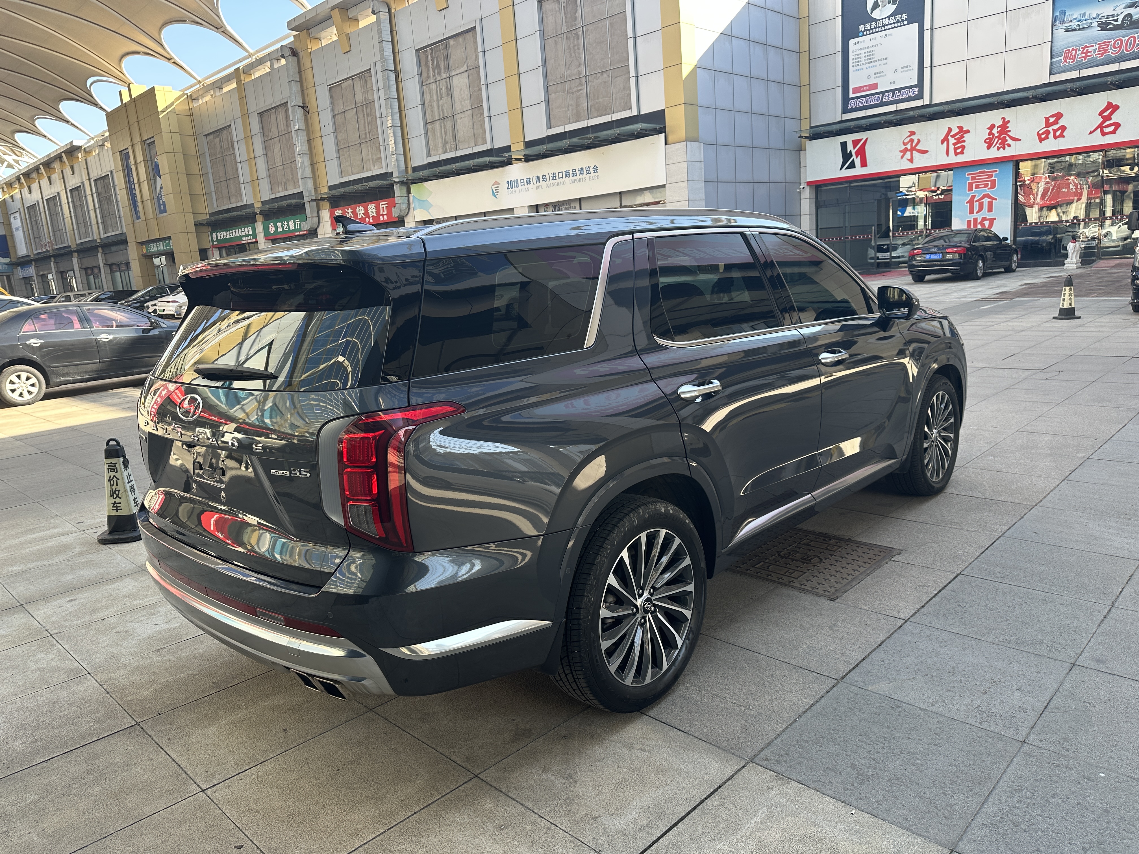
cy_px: 427
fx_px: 790
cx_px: 570
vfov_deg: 56.8
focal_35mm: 24
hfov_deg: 71.6
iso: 80
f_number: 1.78
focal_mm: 6.86
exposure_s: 1/477
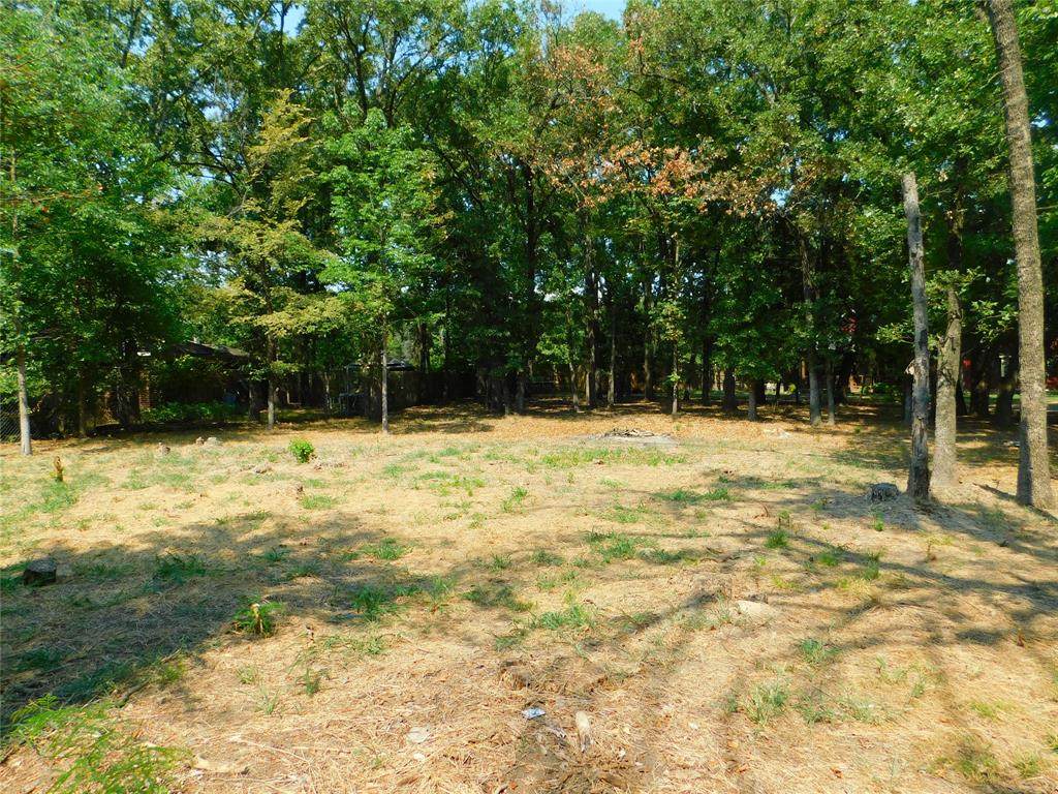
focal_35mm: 23
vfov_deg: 58.9
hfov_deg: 73.9
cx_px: 529
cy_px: 397
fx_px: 703
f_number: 3
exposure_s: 1/800
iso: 125
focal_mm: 4
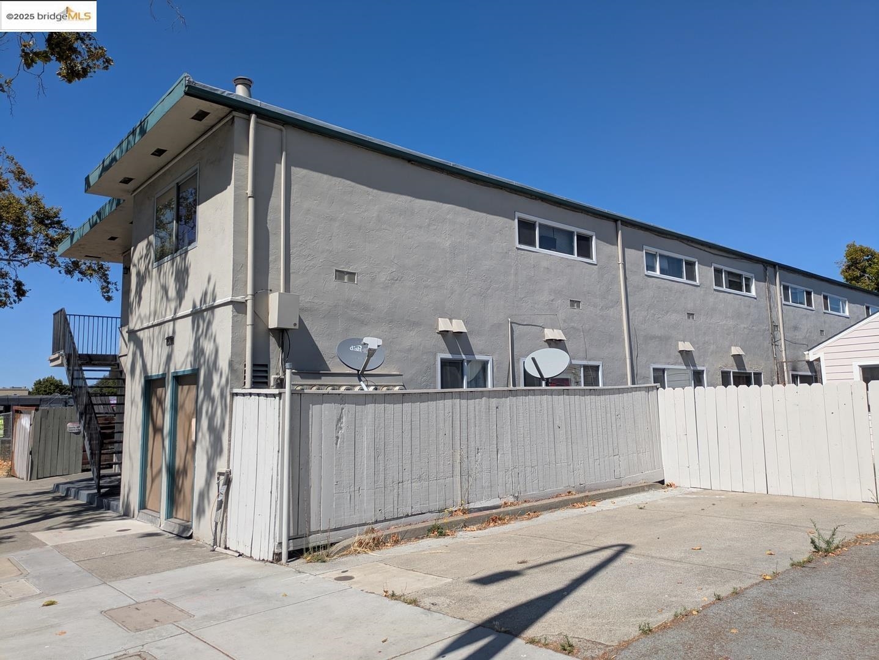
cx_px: 440
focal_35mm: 25
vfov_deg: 54.9
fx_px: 635
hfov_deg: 69.4
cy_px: 330
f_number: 1.89
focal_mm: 5.43
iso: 51
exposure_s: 1/2155
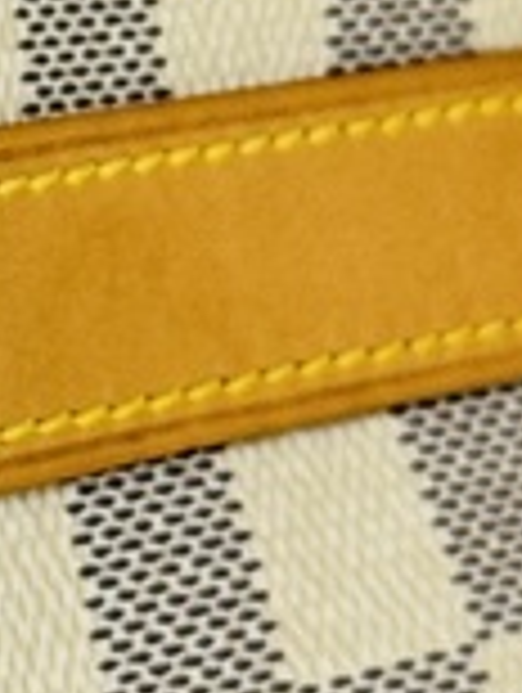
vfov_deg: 6.3
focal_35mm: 314
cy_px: 184
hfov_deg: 4.7
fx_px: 6296
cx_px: -518
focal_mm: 6.76
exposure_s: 1/50
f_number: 1.78
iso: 80
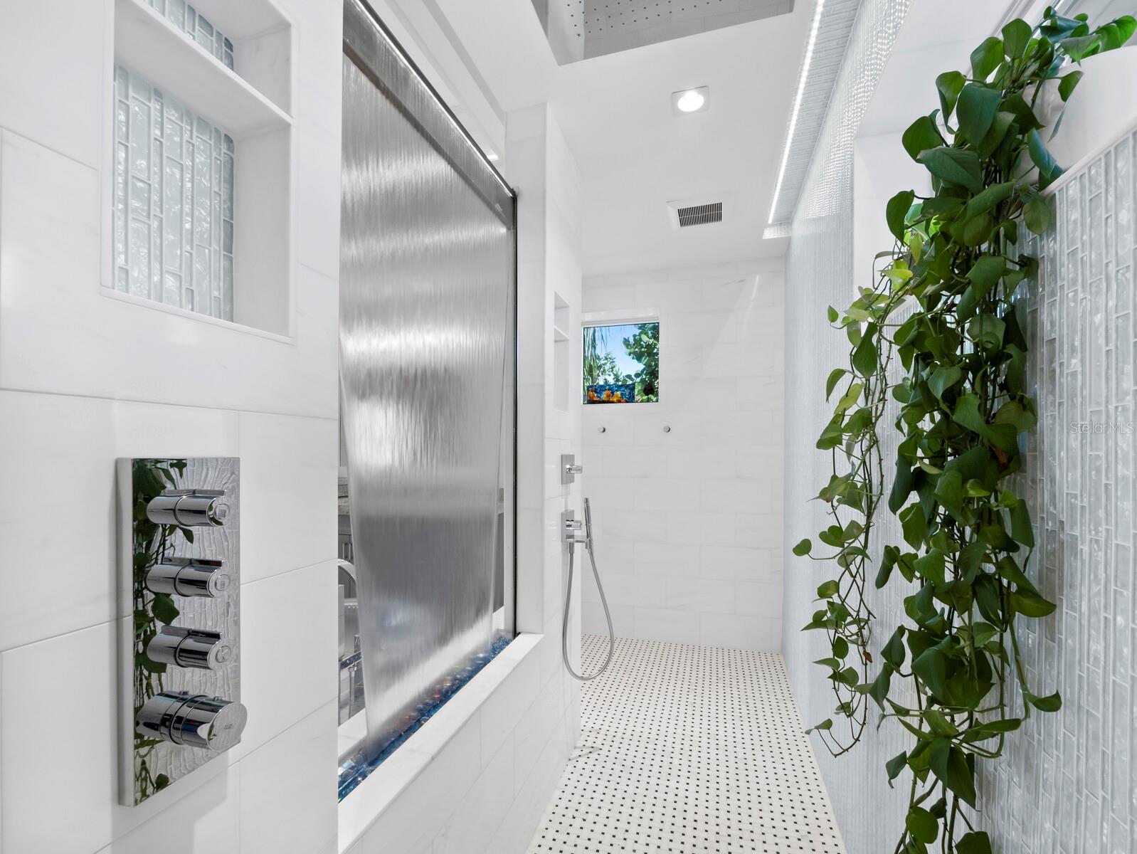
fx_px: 460
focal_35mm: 14
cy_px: 427
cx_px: 568
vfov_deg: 85.7
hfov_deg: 102.0
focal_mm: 7
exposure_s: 1/8
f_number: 9
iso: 400
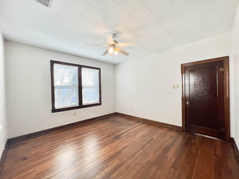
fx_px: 90
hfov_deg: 106.2
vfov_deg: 89.9
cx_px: 120
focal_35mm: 13
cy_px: 90
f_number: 1.8
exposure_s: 1/120
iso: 100
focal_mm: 1.57
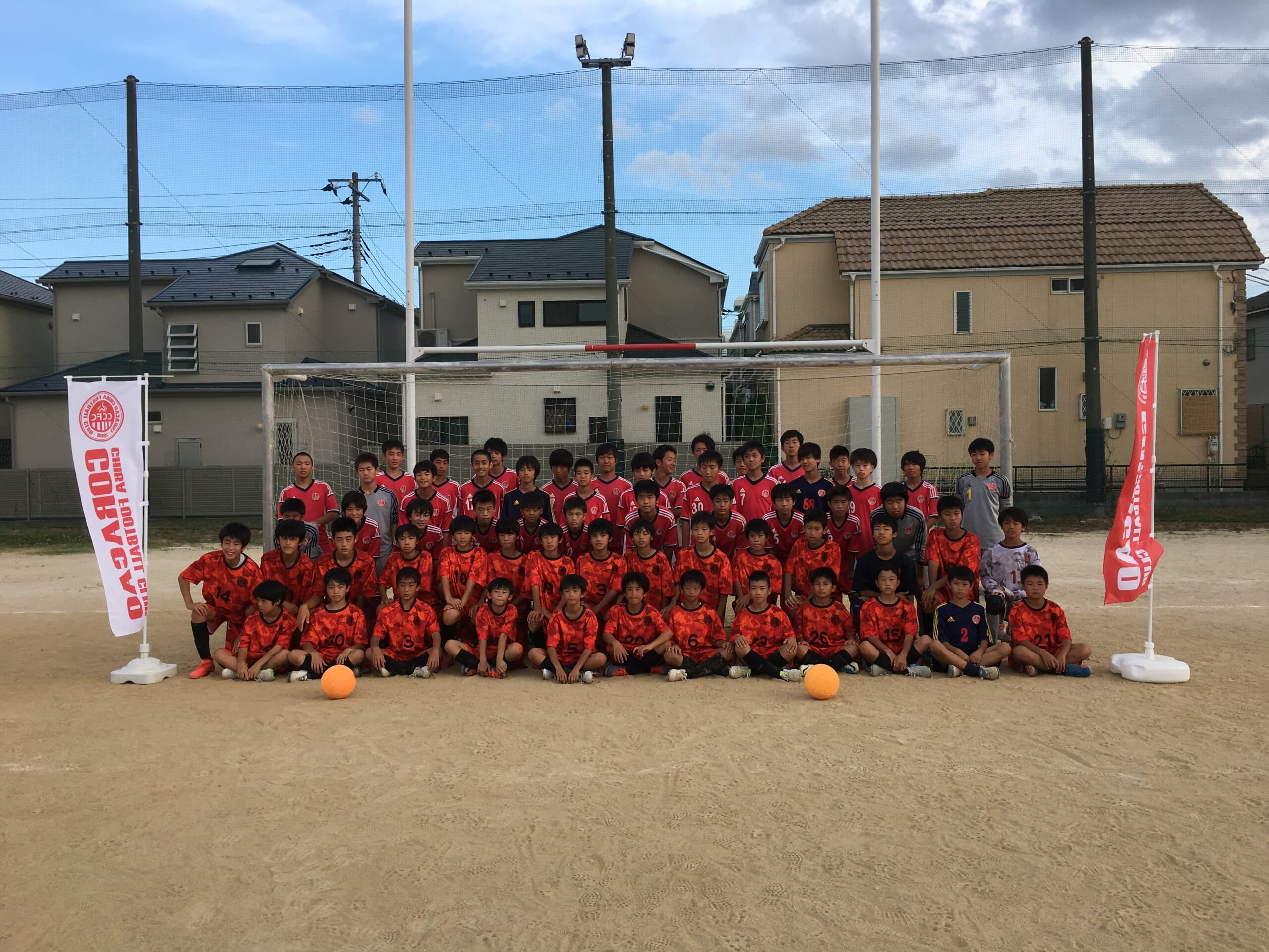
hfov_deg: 61.7
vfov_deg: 48.2
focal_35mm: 29
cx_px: 634
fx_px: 1063
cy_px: 476
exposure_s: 1/527
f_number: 2.2
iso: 25
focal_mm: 4.15
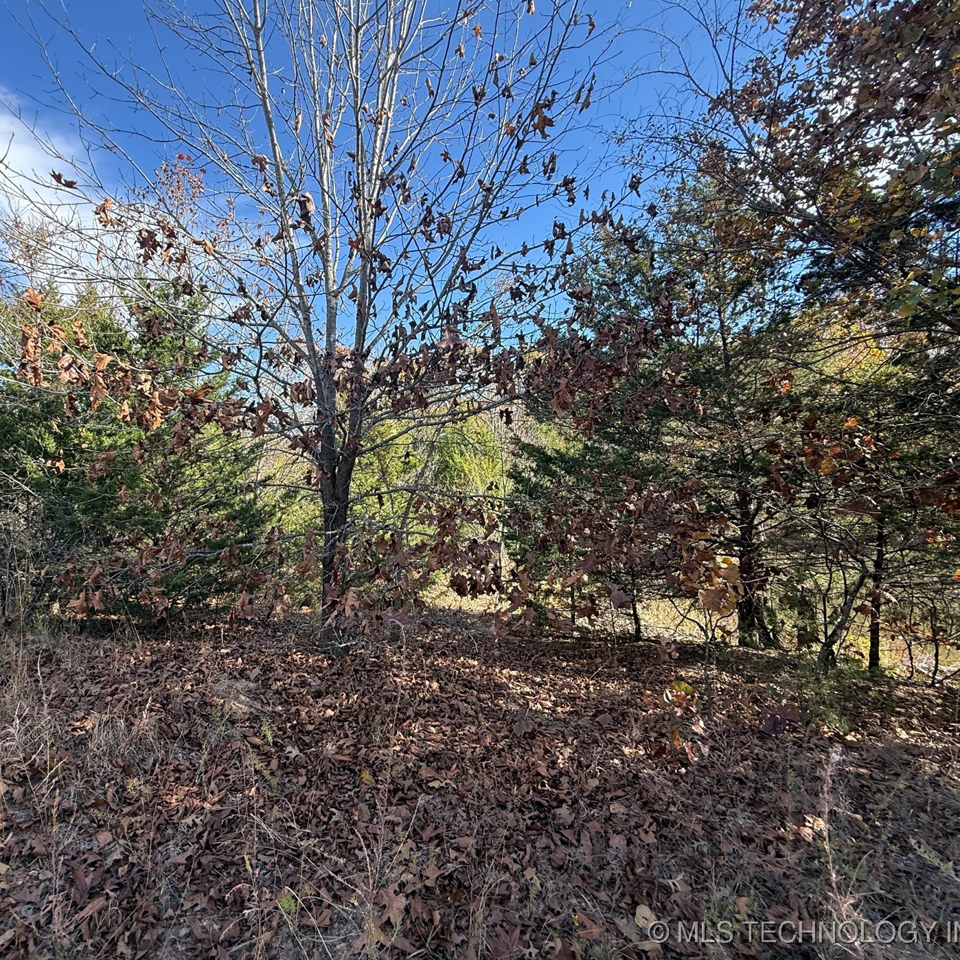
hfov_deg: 83.4
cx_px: 411
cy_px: 467
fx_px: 533
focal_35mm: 17
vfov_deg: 83.9
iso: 64
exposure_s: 1/403
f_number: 2.2
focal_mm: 2.22
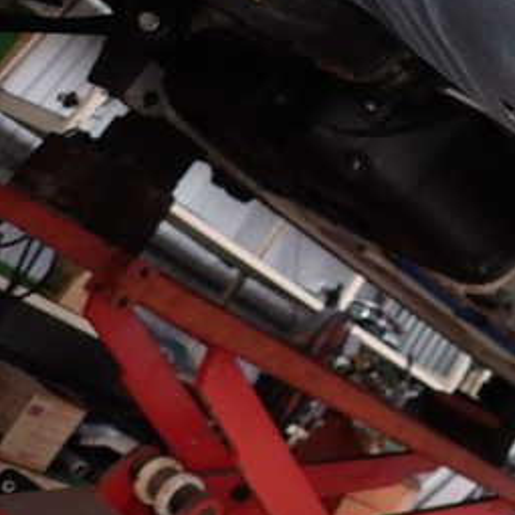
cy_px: 107
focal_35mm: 52
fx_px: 875
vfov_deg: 32.0
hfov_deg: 28.8
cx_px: 604
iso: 200
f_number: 5.6
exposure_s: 1/30
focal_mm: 4.5
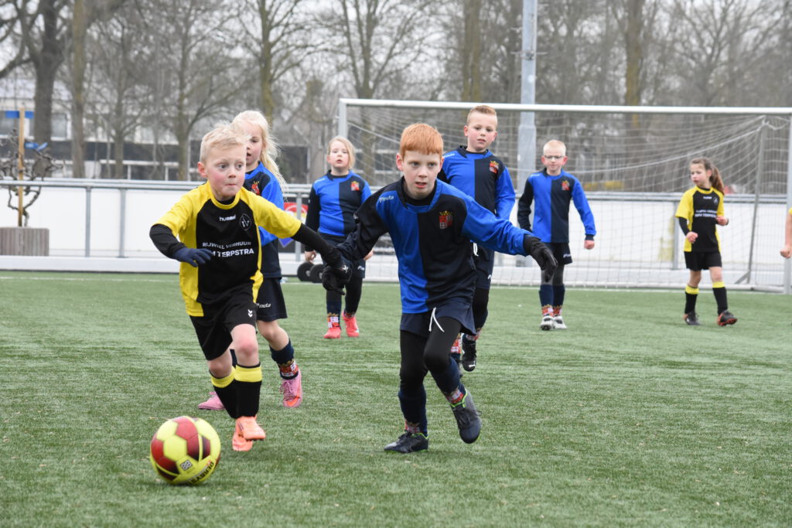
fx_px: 3960
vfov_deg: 7.6
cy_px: 264
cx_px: 396
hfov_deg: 11.4
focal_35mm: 180
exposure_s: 1/1000
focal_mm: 120
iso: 2000
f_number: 8
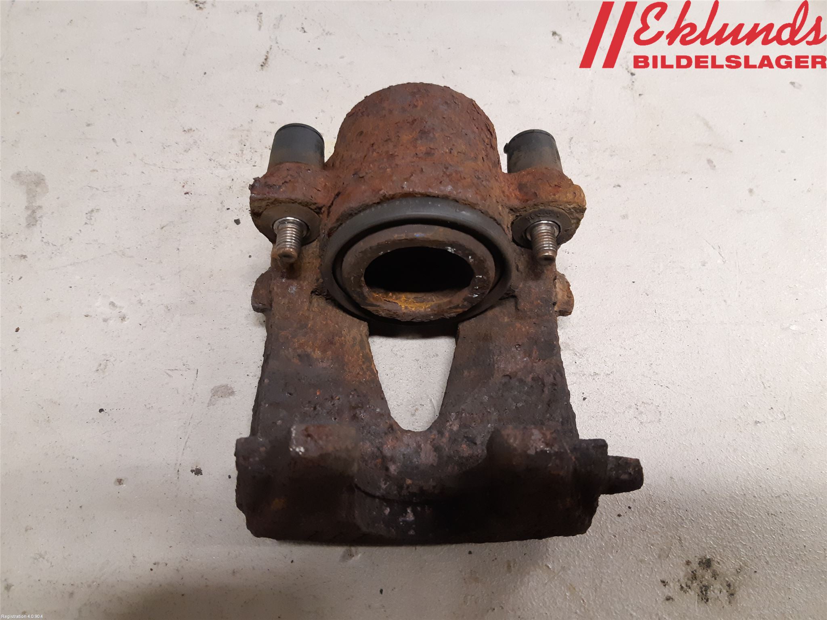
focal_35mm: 26
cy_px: 310
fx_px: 621
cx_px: 414
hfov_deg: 67.3
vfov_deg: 53.1
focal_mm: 3.93
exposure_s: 1/50
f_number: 1.7
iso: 250
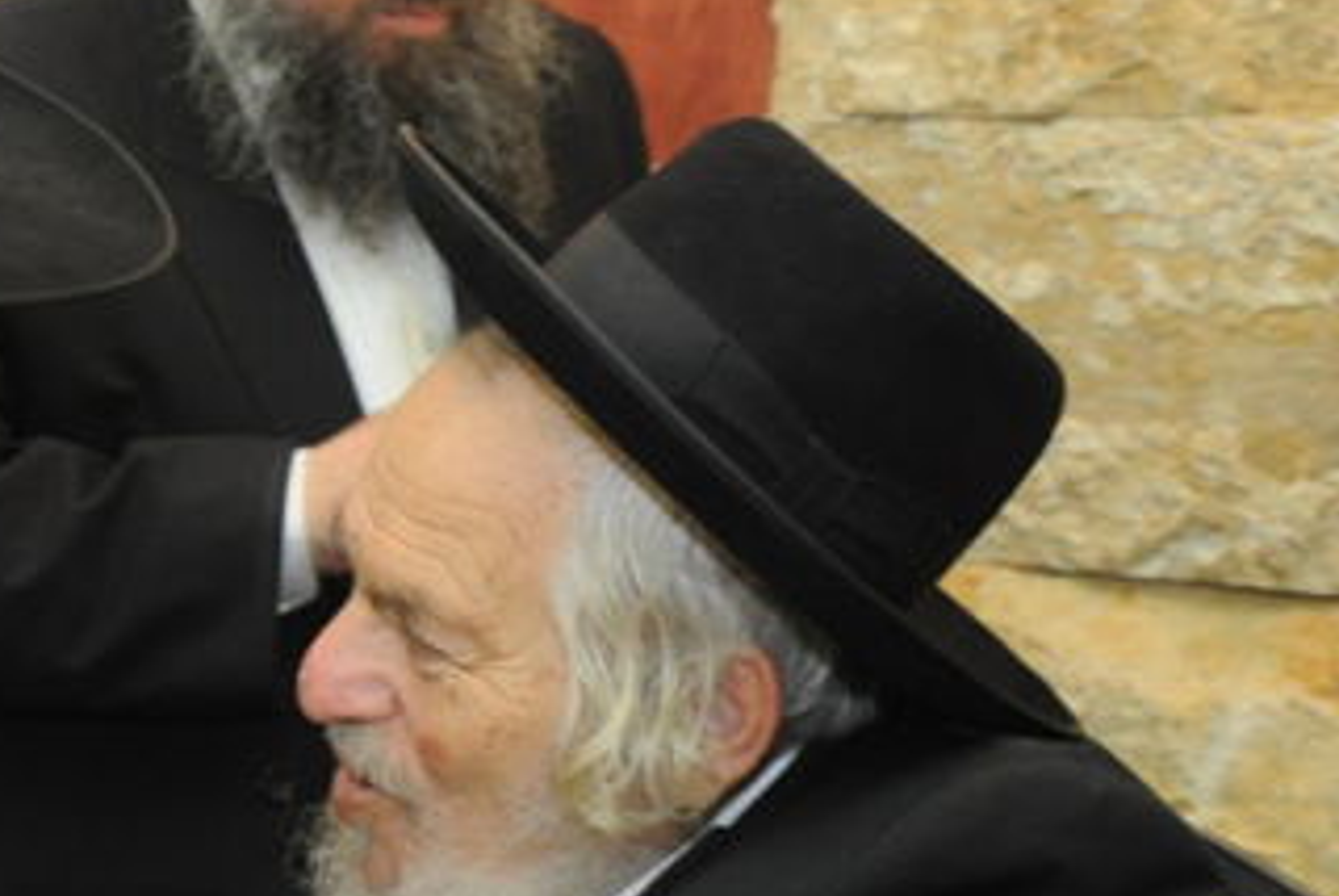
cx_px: -531
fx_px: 3745
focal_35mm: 101
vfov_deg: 13.6
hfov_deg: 18.5
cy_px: 398
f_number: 5.6
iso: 800
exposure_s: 1/50
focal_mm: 21
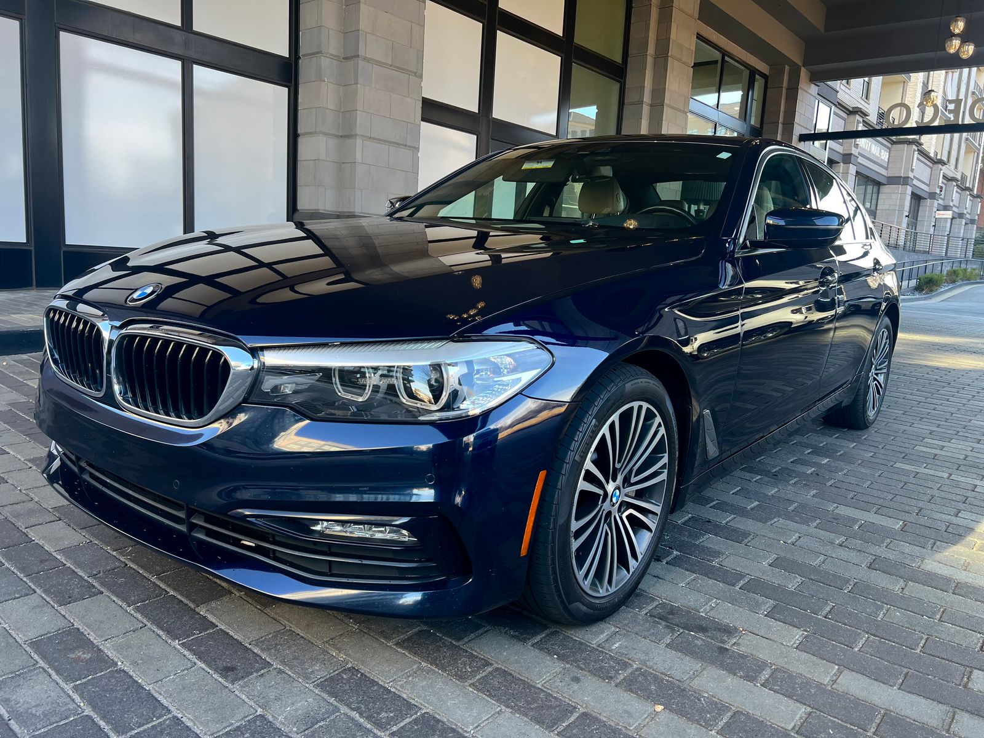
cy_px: 369
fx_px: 739
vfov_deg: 53.1
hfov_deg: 67.3
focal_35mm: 26
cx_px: 492
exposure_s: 1/120
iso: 50
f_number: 1.5
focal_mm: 5.7
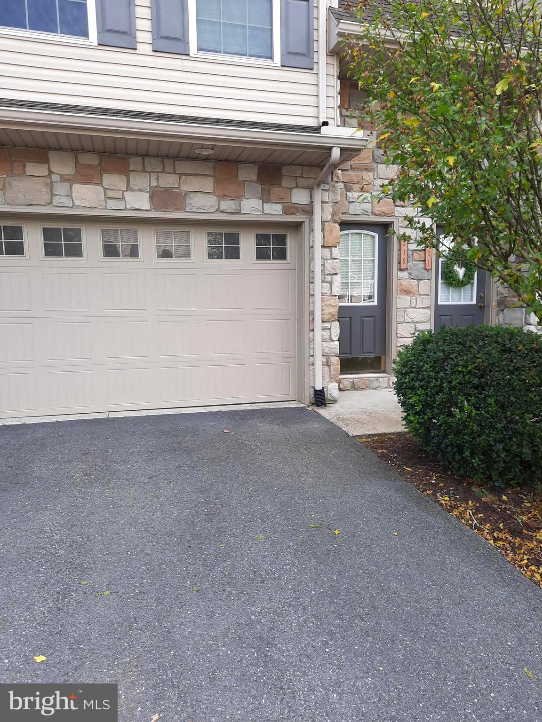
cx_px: 271
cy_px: 361
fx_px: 522
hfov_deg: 54.9
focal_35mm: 25
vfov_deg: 69.4
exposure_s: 1/184
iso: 32
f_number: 2
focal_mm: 4.6
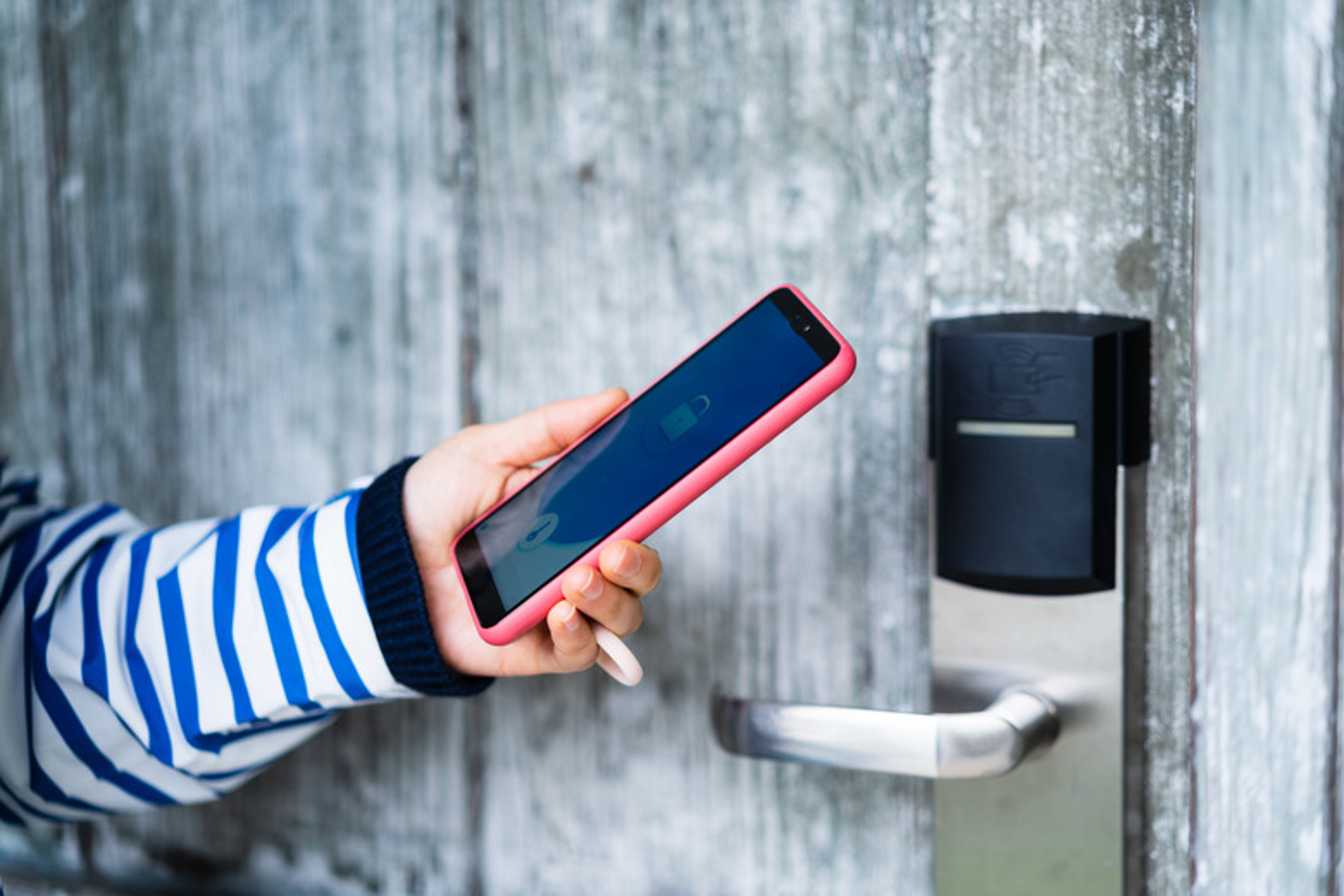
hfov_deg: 36.2
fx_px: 2053
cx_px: 672
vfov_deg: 24.6
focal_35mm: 55
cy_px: 448
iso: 100
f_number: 2
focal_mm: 55
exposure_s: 1/200
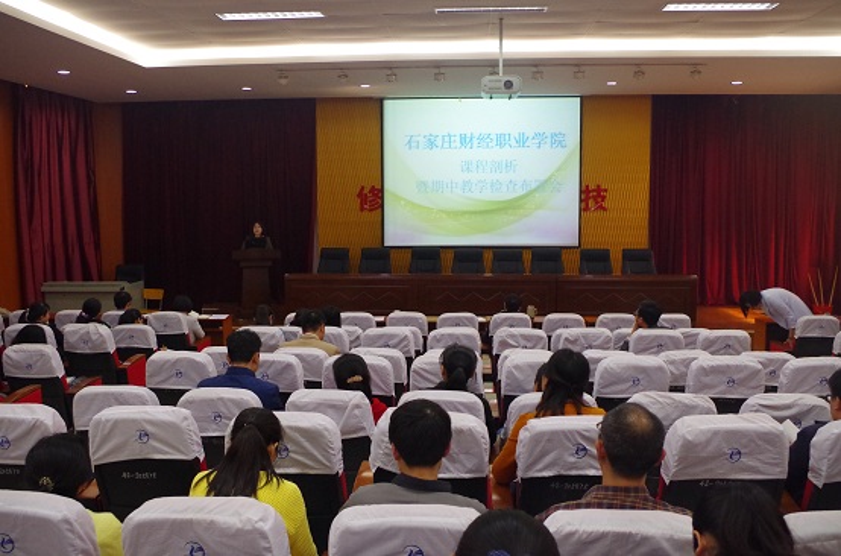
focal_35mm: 31
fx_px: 722
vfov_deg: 42.1
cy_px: 278
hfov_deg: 60.4
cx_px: 420
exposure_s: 1/50
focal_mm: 21.25
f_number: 5.6
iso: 3200
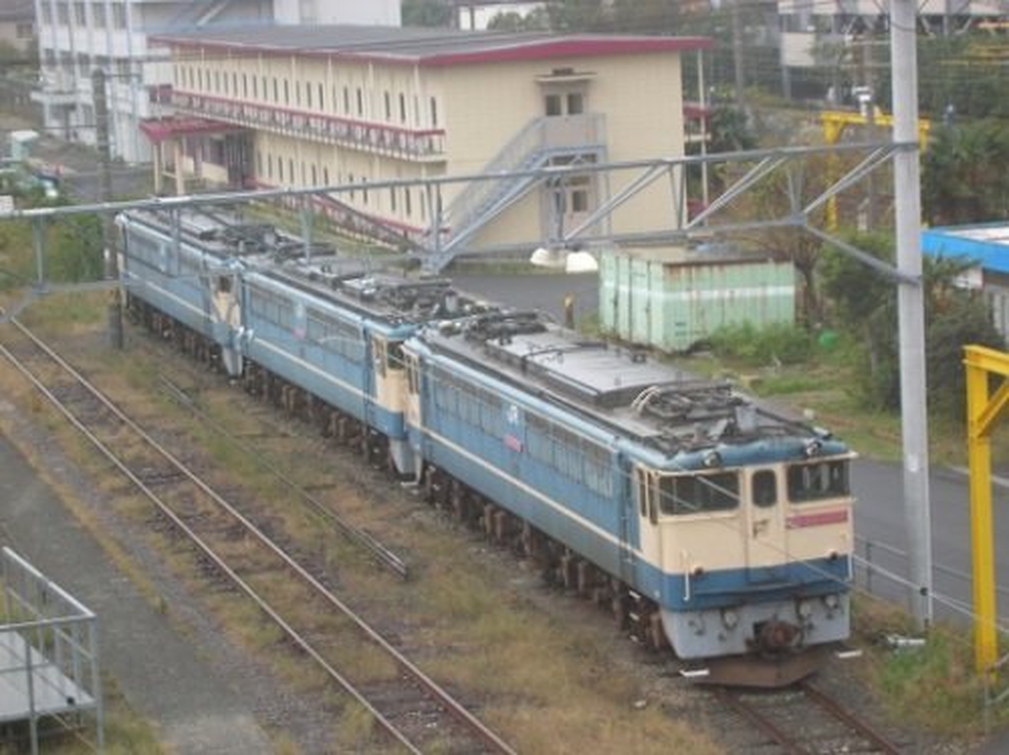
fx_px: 3058
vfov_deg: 14.1
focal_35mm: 105
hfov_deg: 18.7
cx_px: 504
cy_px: 378
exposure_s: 1/5.7
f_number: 4.9
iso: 57
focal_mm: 17.4
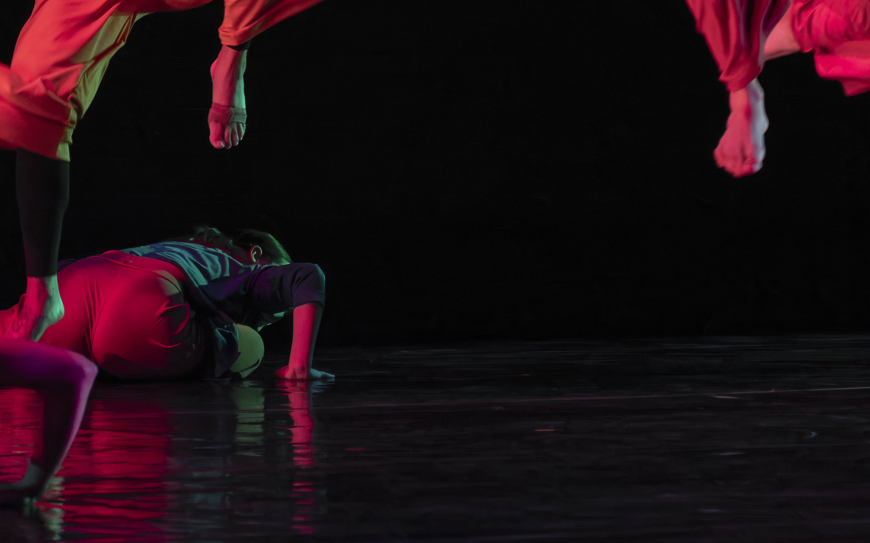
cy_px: -77
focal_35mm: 304
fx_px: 7207
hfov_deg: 6.9
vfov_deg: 4.3
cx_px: 677
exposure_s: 1/400
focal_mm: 90.4
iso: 6400
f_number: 3.9
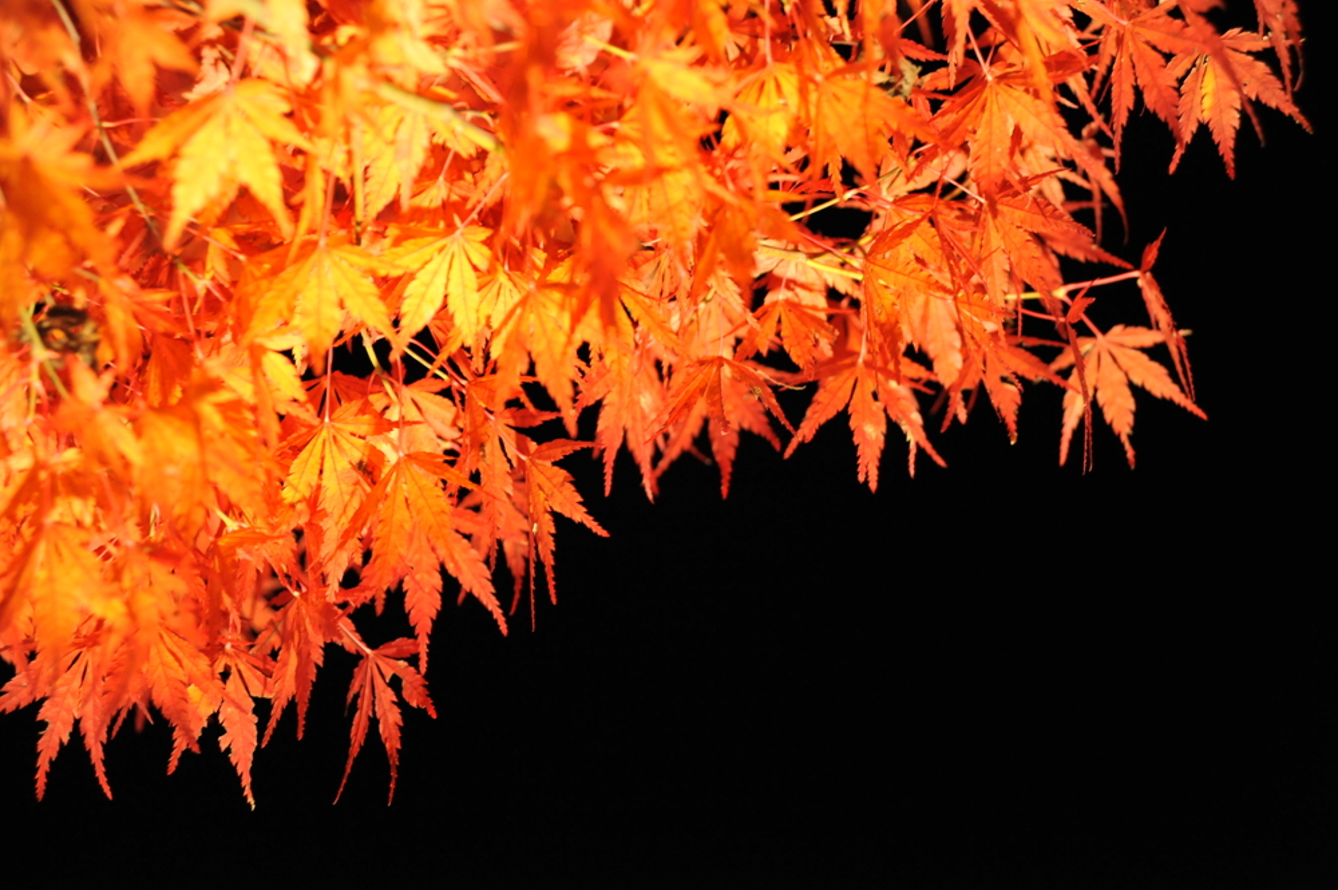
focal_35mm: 87
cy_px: 444
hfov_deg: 23.4
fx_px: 3231
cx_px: 664
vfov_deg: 15.7
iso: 2000
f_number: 4
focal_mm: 85
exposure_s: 1/15
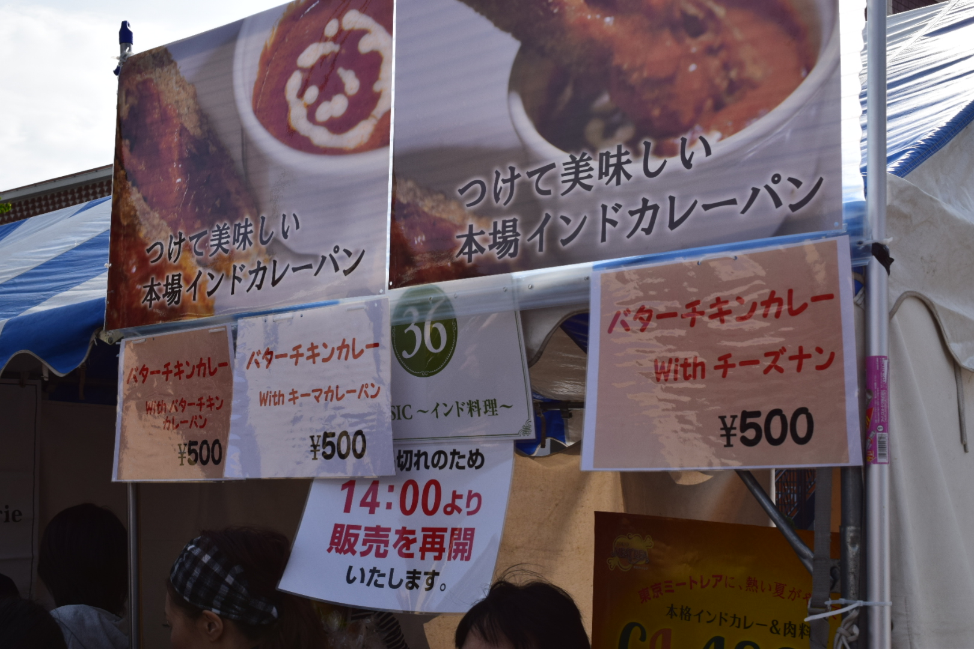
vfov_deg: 26.5
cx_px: 487
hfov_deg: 38.9
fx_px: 1380
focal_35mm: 51
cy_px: 324
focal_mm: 34
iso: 250
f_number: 11
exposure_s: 1/500
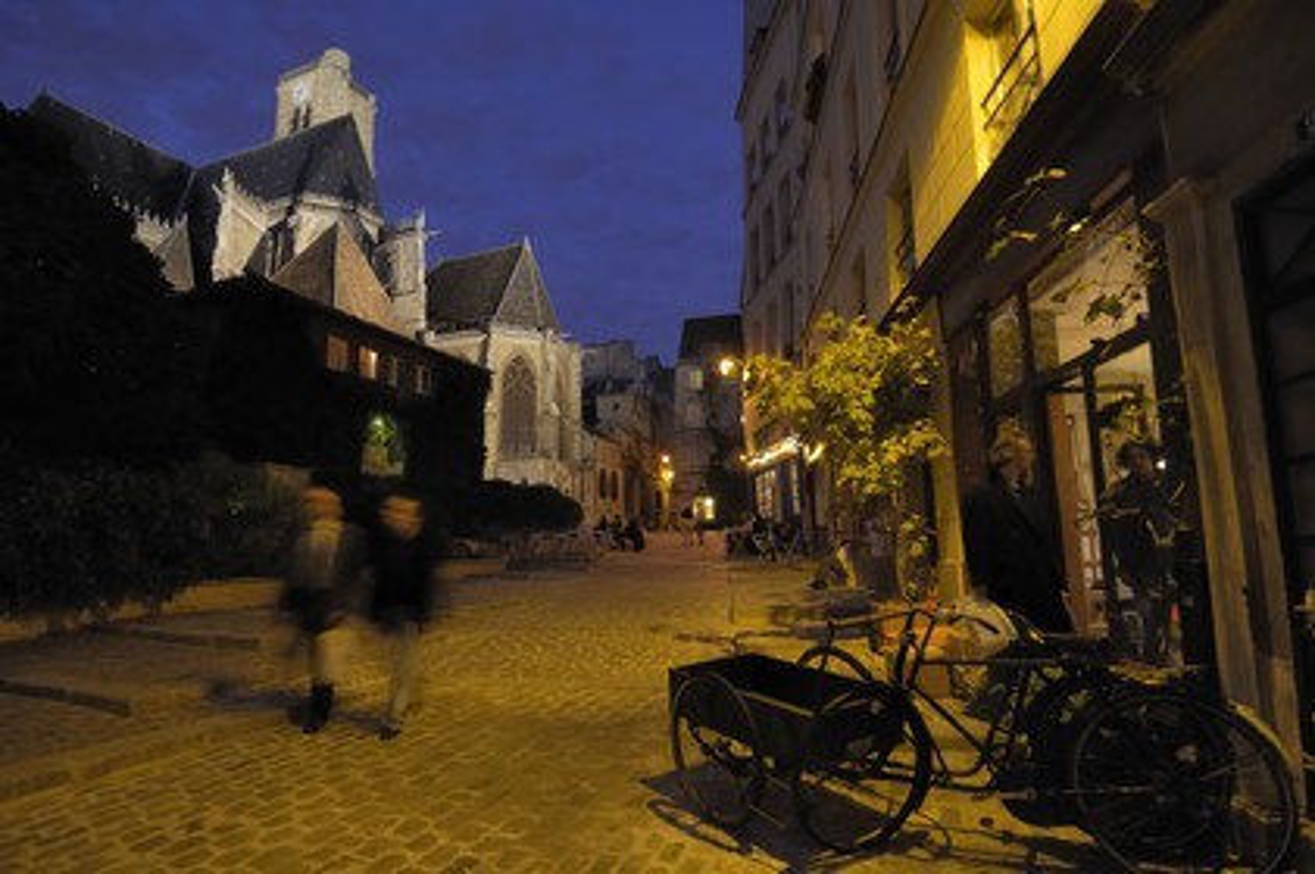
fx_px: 657
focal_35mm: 18
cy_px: 437
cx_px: 658
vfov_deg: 67.3
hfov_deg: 90.0
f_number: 4
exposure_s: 1/2.5
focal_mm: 12
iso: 200
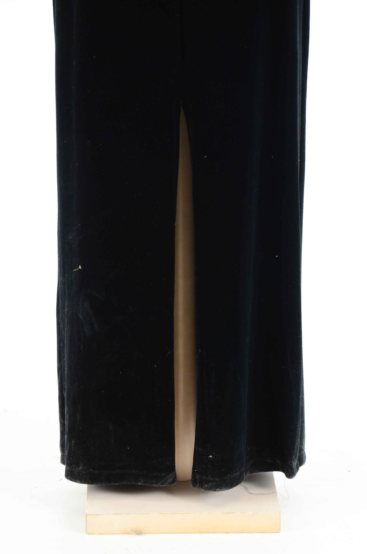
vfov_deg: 13.1
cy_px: 277
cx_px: 184
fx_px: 2419
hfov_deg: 8.7
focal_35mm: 158
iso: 400
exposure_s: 1/80
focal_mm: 105
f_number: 10
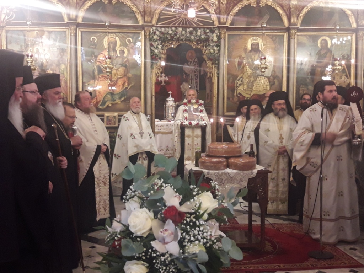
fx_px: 294
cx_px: 182
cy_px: 136
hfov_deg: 63.4
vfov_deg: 49.7
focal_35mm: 28
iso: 160
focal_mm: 3.7
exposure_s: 1/20
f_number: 1.9
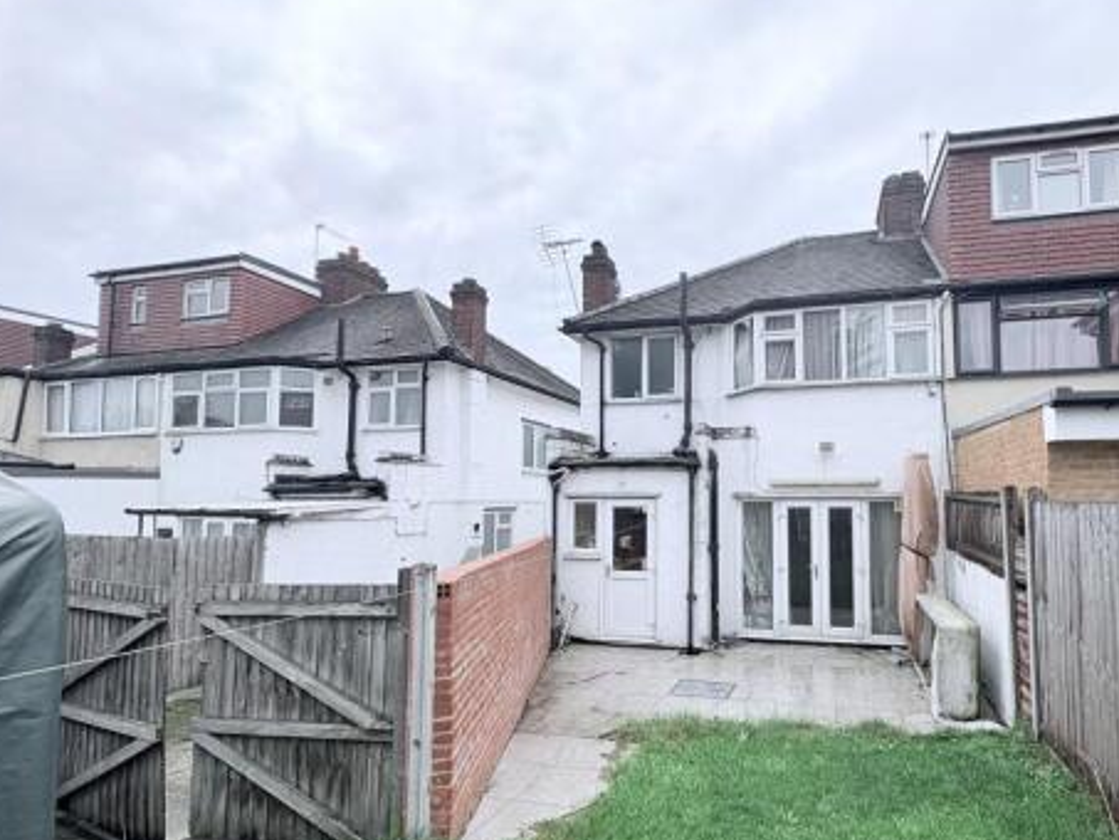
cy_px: 468
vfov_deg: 71.4
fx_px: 582
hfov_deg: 85.9
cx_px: 703
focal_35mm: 18
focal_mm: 2.22
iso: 50
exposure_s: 1/334
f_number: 2.2
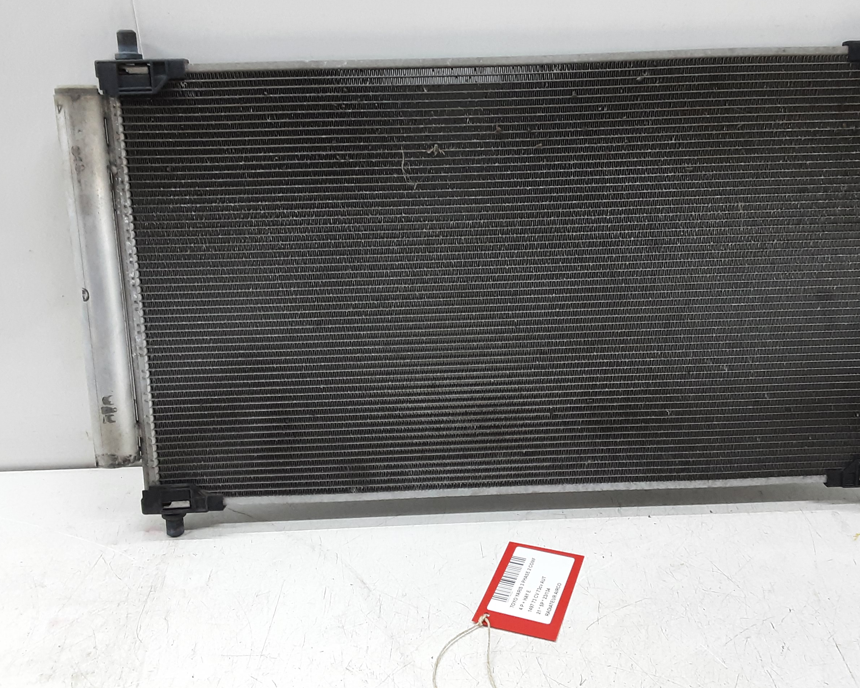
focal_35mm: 36
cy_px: 327
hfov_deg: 50.1
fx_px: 916
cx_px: 490
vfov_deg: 41.2
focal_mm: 2.91
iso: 125
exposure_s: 1/33
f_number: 1.9
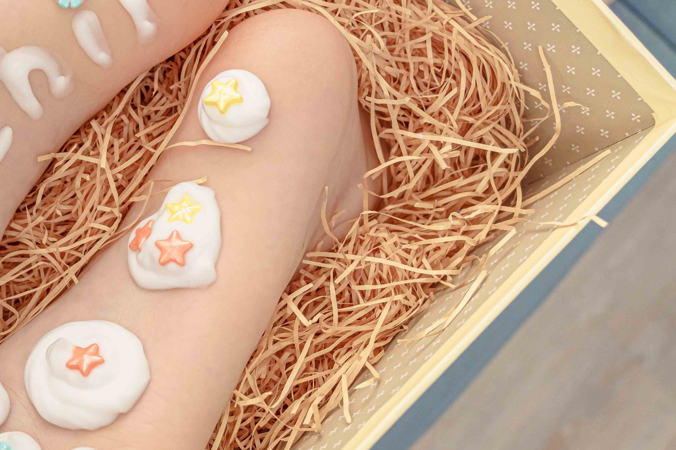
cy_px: 251
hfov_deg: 30.7
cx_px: 10
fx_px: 1145
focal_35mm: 61
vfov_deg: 22.2
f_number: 6.3
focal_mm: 30
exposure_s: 1/60
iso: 400
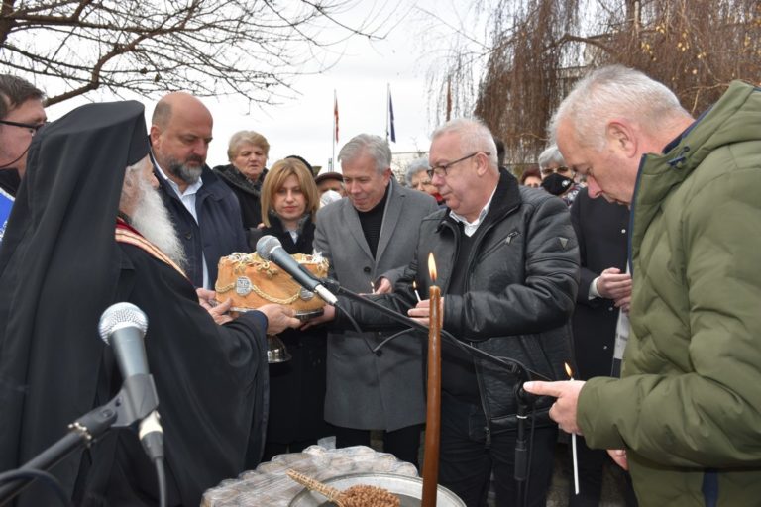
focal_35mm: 30
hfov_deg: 61.9
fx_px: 634
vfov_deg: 43.6
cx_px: 380
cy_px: 254
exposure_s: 1/125
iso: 100
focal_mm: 20
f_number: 5.6
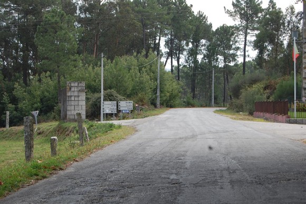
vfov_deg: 18.2
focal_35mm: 75
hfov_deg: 27.0
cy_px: 102
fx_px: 637
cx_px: 153
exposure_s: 1/250
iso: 200
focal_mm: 50
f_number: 8
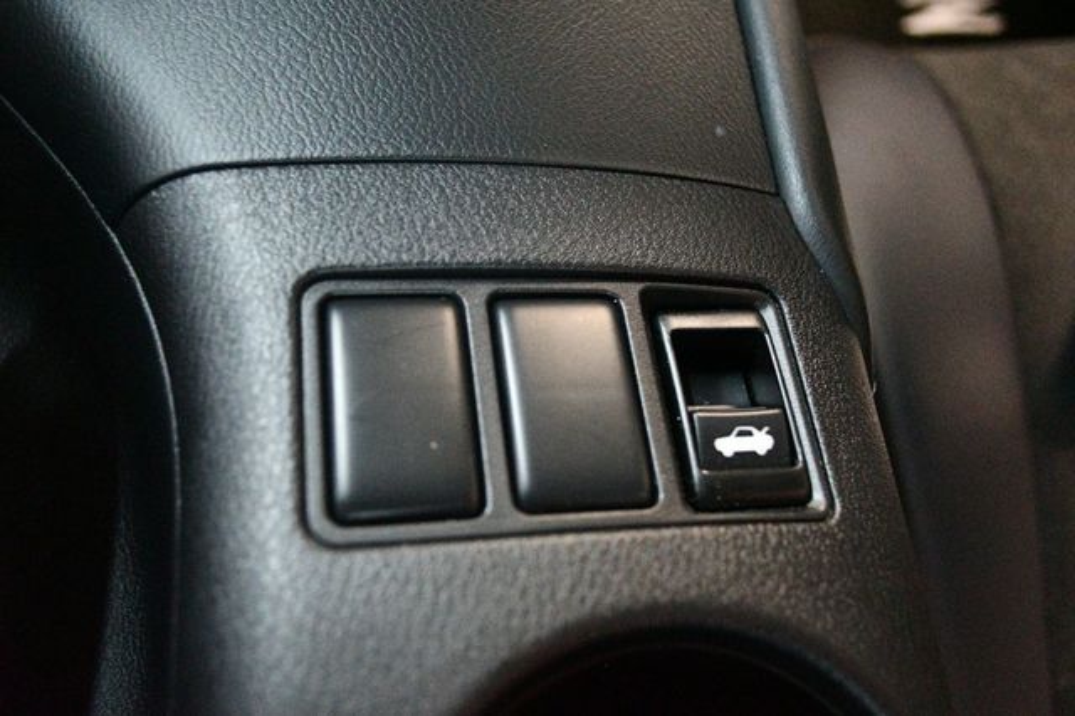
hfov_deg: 57.2
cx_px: 538
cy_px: 358
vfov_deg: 39.9
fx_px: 985
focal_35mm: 33
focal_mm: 22
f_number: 4
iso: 11400
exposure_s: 1/60
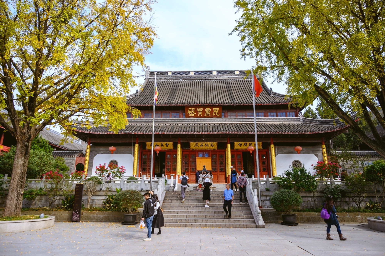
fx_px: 257
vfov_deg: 53.1
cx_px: 192
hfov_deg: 73.8
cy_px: 128
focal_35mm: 24
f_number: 5
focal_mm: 24
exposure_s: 1/320
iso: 100
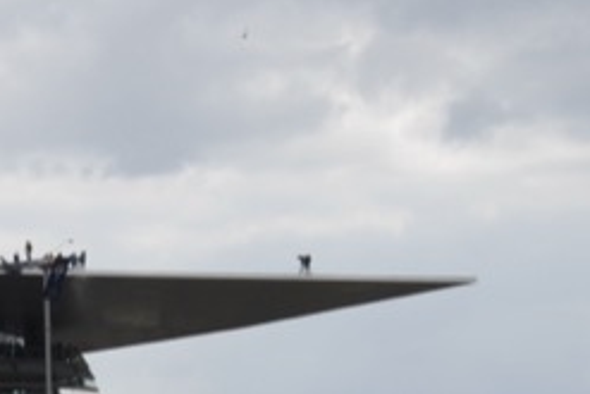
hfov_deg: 8.7
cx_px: -193
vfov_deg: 5.9
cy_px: 347
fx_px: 3821
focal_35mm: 233
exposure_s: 1/250
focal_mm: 48
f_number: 8
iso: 100
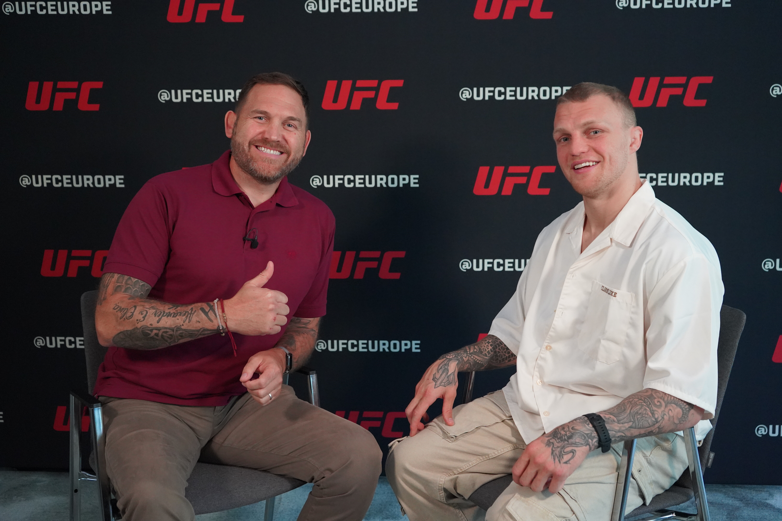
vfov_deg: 32.6
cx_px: 391
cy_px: 260
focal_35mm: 41
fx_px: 891
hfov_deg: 47.4
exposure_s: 1/160
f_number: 4.5
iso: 6400
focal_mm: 41
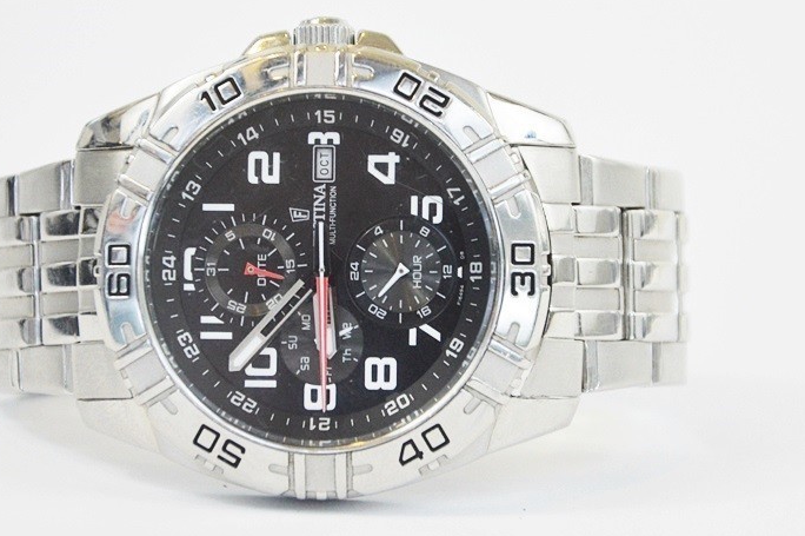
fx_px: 3746
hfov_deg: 12.3
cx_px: 361
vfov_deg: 8.2
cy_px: 287
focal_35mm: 168
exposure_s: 1/200
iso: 1600
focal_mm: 85
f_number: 5.6
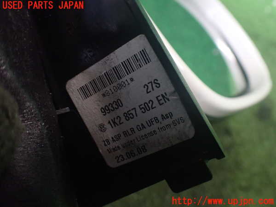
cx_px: 138
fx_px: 239
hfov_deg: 60.0
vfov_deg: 46.8
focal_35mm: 30
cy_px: 104
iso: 800
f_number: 2.3
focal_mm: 5.4
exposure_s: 1/60
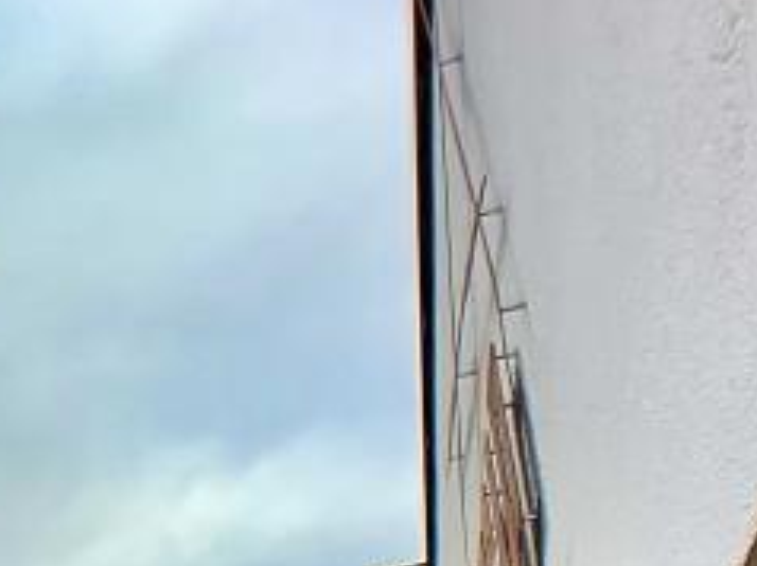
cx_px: -604
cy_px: 1091
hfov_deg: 15.2
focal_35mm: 112
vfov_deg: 11.9
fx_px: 2447
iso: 25
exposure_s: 1/283
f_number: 1.8
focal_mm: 4.25
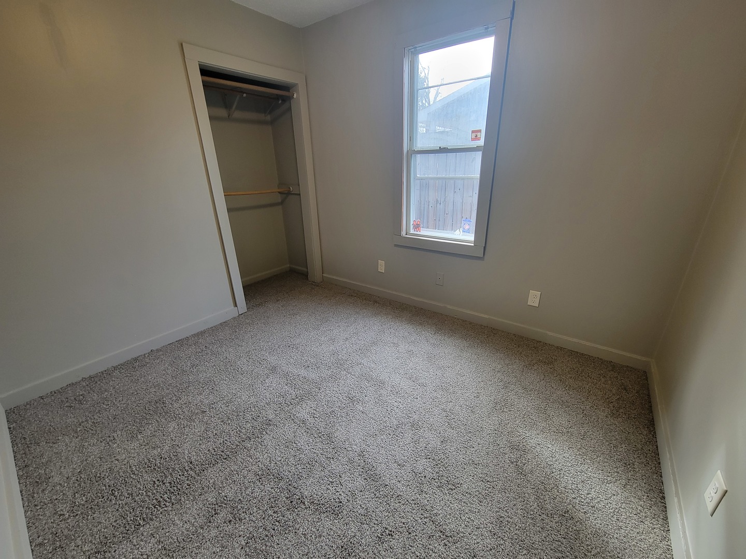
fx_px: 280
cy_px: 280
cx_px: 373
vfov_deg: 89.9
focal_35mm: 13
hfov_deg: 106.2
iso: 125
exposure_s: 1/60
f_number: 2.2
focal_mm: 2.2
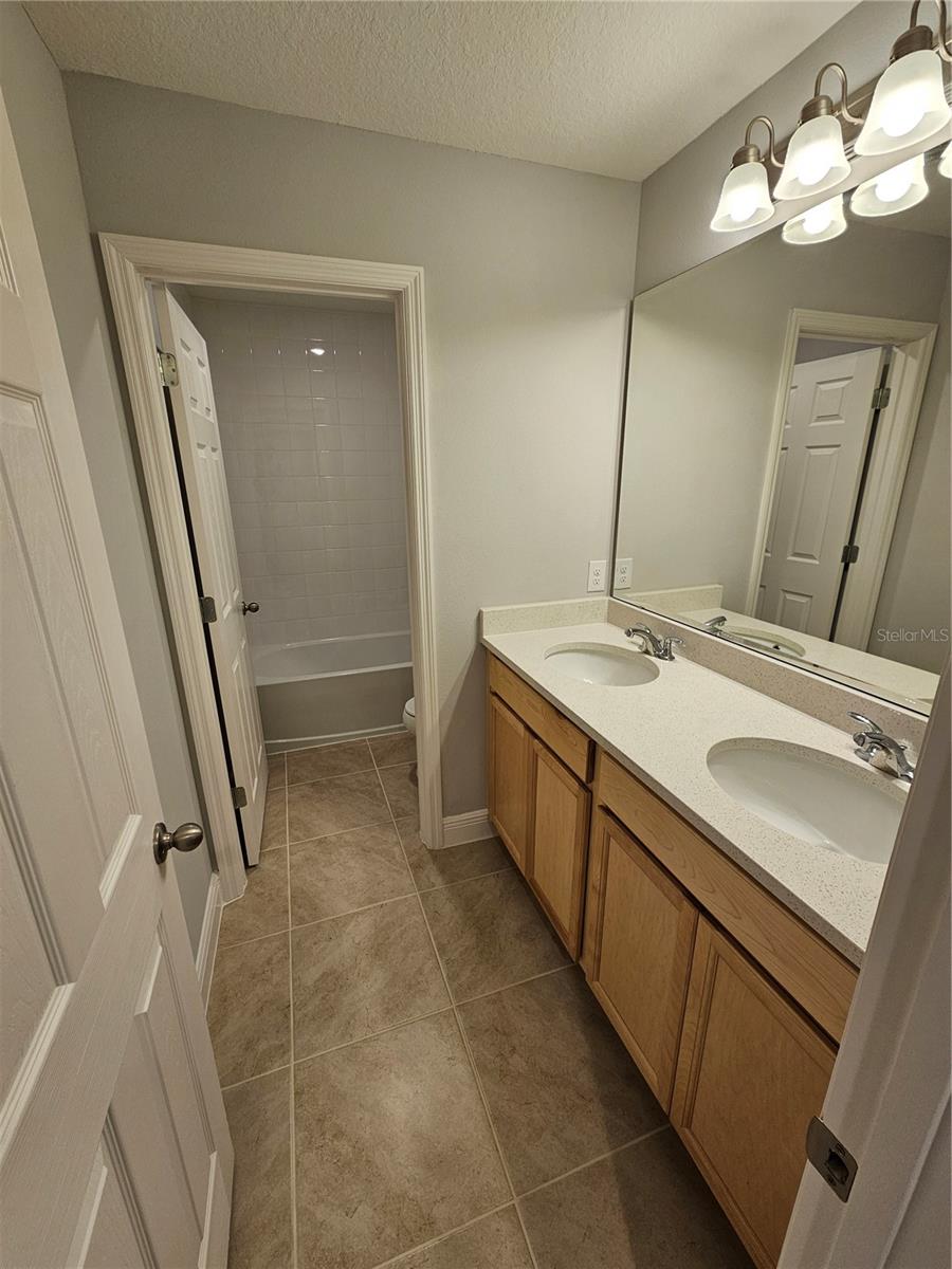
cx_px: 476
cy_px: 634
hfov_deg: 89.9
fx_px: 477
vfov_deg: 106.2
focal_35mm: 13
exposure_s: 1/60
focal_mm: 2.2
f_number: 2.2
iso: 50
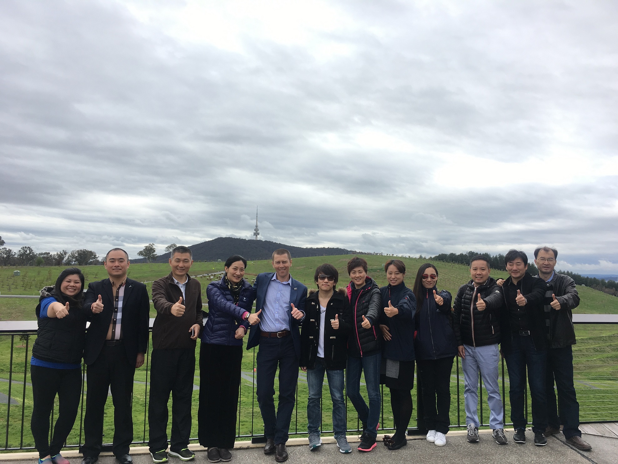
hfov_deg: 61.7
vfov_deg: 48.2
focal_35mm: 29
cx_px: 309
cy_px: 232
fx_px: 518
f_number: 2.2
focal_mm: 4.15
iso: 25
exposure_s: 1/1083
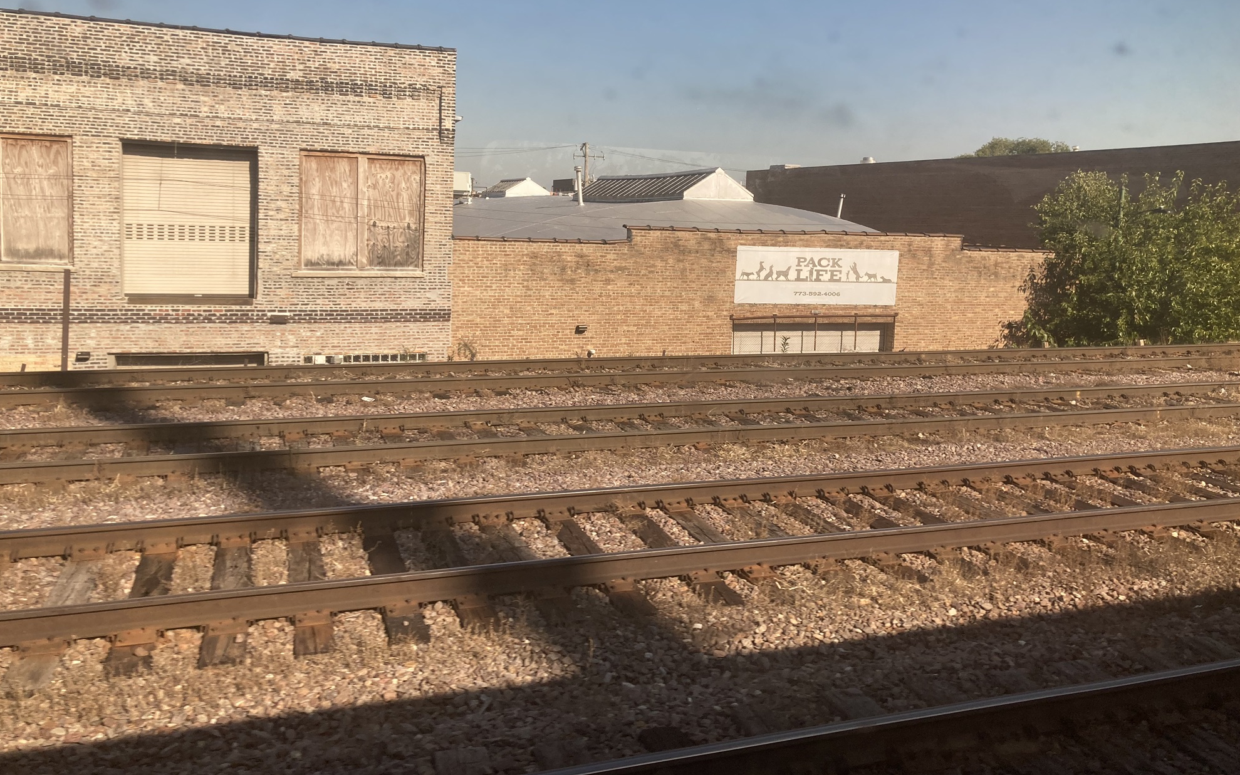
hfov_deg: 62.9
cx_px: 625
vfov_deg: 41.7
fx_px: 1014
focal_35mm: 30
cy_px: 325
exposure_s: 1/600
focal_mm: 3.99
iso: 20
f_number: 1.8
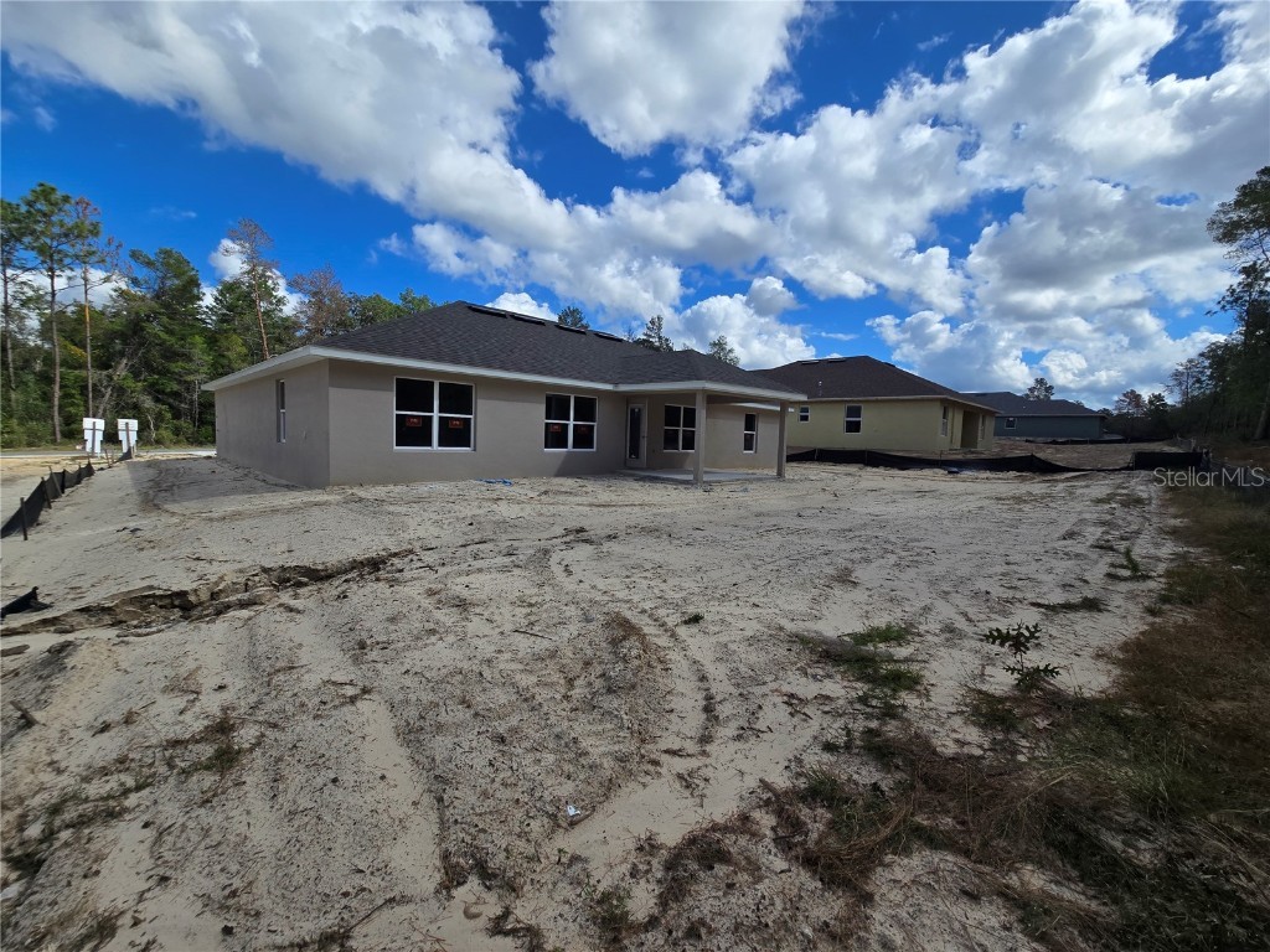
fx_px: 477
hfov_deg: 106.2
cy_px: 476
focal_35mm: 13
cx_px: 635
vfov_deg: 89.9
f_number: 2.2
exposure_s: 1/3203
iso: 50
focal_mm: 2.2
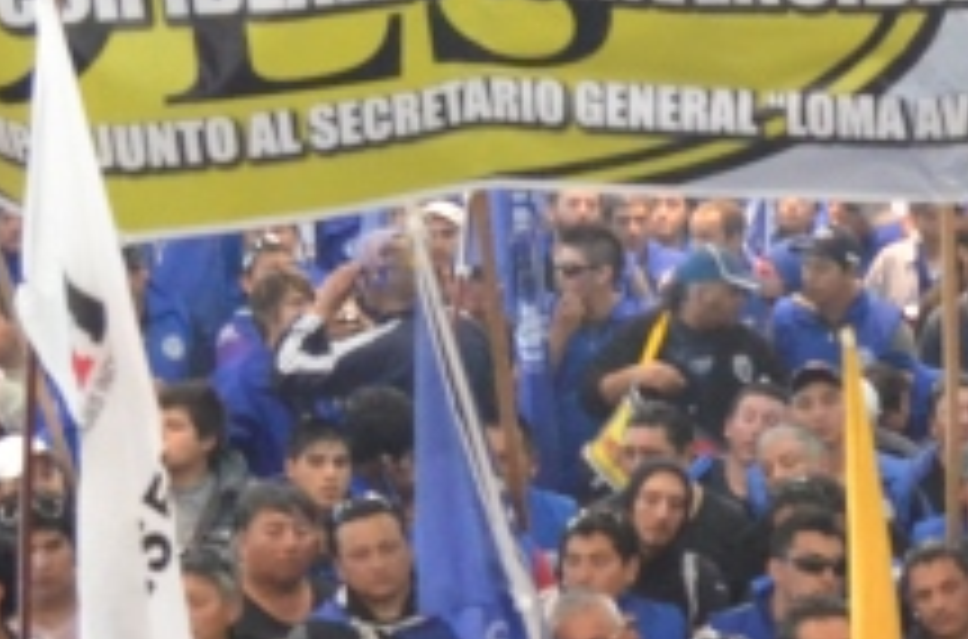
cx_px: 1333
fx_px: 6140
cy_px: 724
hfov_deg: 8.8
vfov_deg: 5.9
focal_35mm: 229
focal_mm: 32
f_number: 4.5
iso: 4000
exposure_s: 1/80
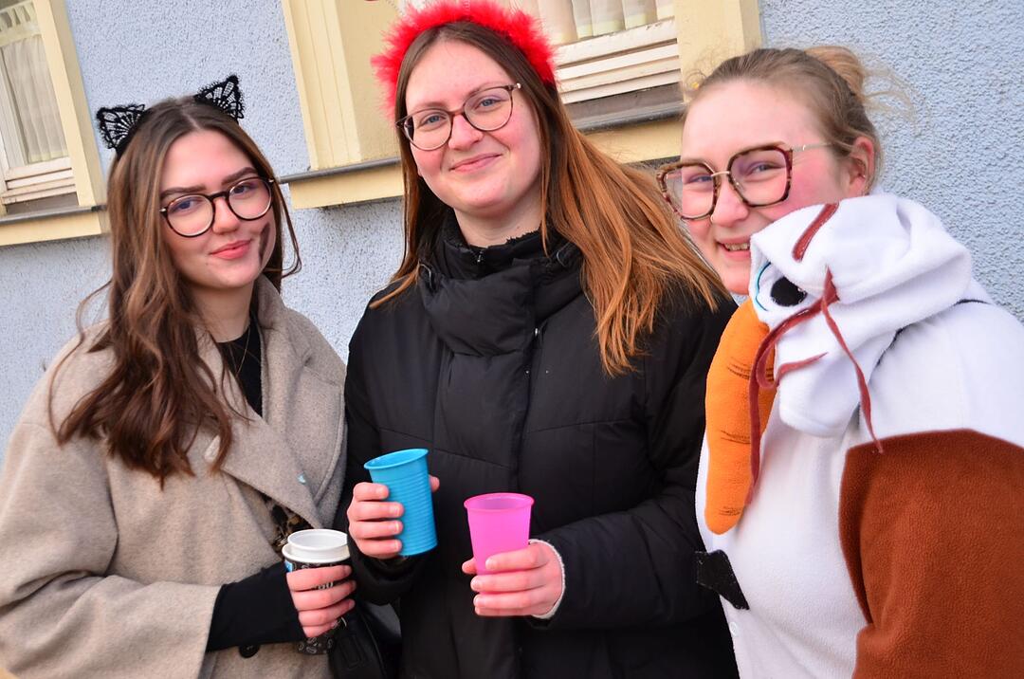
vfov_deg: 25.7
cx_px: 512
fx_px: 1491
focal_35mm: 52
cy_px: 340
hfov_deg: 37.9
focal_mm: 35
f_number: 5.6
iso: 400
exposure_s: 1/250
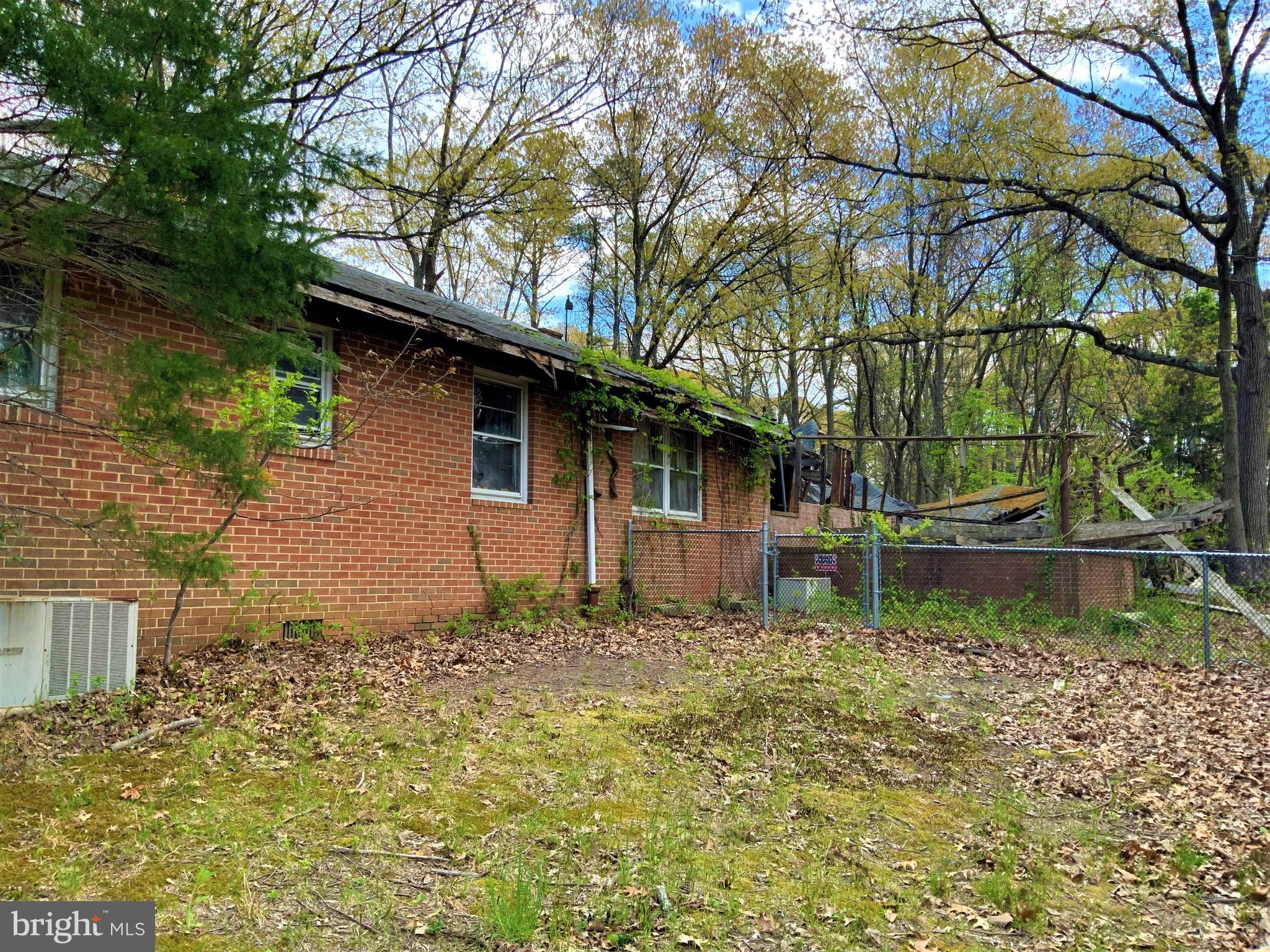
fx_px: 1064
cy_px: 476
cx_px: 635
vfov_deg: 48.2
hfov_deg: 61.7
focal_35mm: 29
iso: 16
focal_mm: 3
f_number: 1.8
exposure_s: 1/305
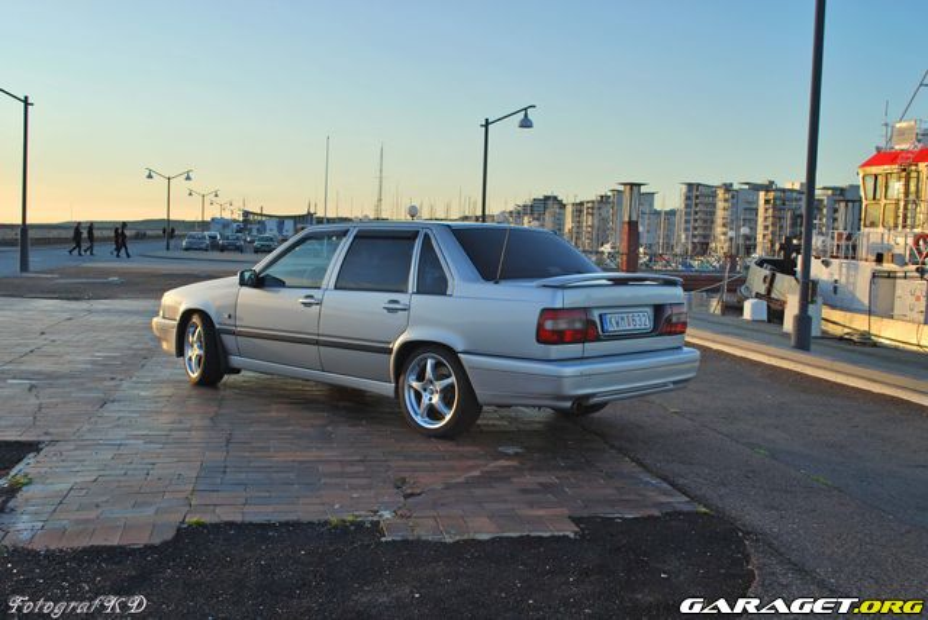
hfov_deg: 53.1
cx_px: 464
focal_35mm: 36
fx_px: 929
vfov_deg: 36.9
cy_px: 310
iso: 100
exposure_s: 1/125
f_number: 5.6
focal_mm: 24
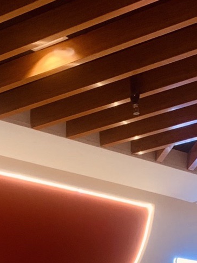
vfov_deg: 15.2
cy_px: 510
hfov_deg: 13.8
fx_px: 813
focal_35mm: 107
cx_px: 75
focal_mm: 4.25
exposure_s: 1/100
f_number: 1.8
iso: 40
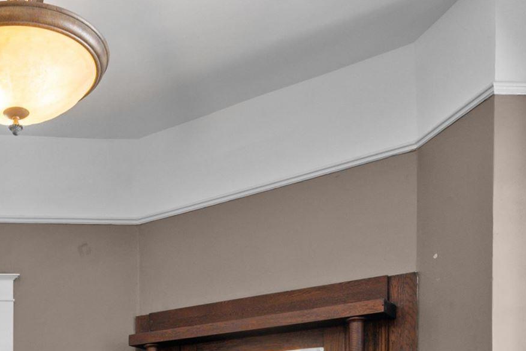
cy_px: 477
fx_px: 716
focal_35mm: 49
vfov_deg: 23.7
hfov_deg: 36.5
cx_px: 5
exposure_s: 1/6
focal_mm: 14
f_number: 7.1
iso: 400
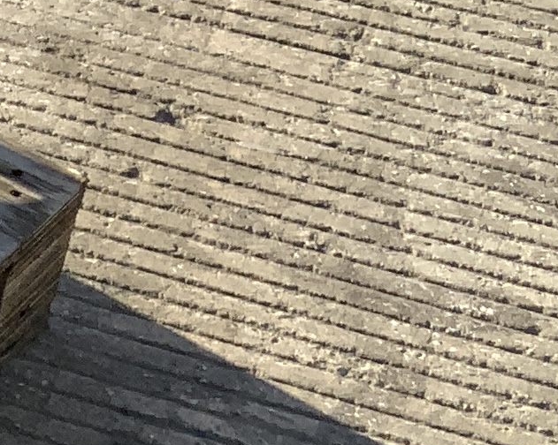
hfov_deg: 9.4
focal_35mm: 181
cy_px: 80
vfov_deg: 8.5
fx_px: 2987
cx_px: -821
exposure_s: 1/770
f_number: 1.8
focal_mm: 3
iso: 16
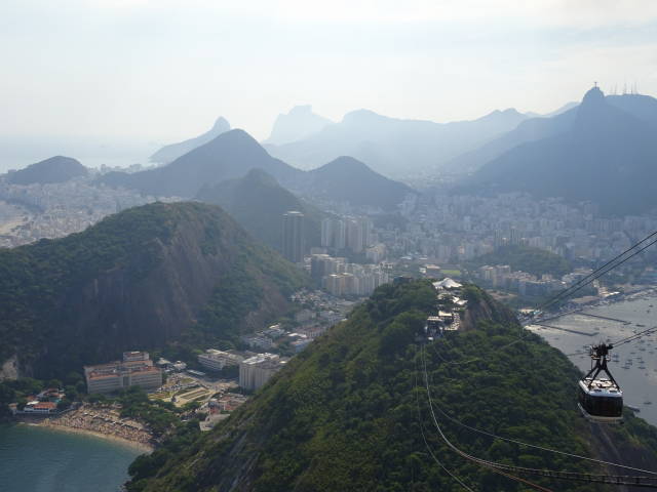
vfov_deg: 37.7
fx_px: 721
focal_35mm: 38
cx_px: 328
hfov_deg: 49.0
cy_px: 246
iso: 80
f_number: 4
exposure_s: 1/1000
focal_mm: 6.56
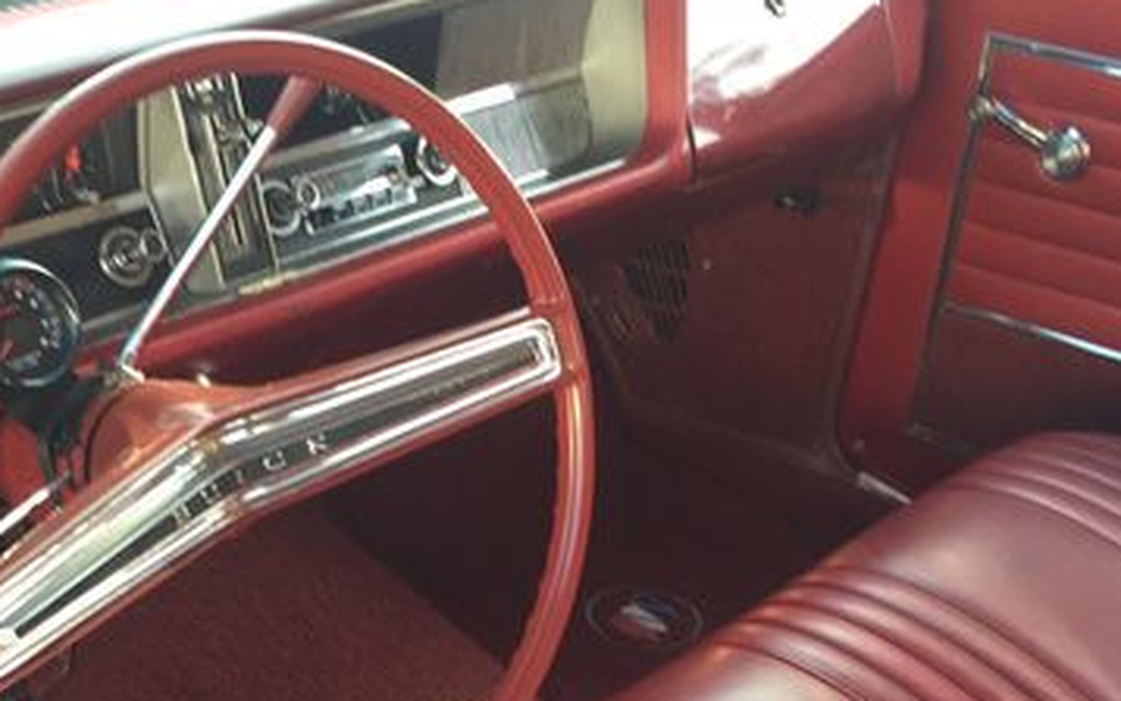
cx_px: 338
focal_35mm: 55
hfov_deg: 36.3
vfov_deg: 22.8
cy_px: 670
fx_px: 1681
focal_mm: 4.15
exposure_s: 1/60
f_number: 2.2
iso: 40
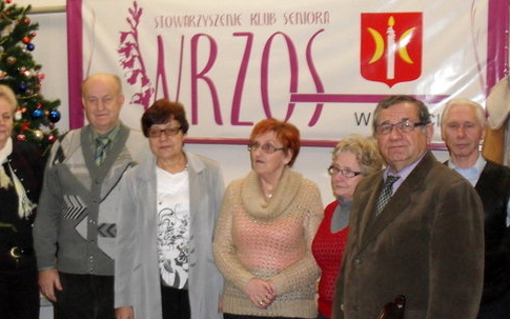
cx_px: 204
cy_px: 181
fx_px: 750
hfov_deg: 37.4
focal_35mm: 54
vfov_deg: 24.0
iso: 200
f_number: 2.8
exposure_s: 1/45
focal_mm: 6.3
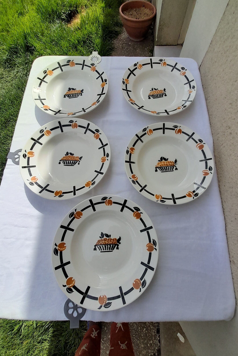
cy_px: 180
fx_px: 139
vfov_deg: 104.2
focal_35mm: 14
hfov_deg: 81.0
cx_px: 131
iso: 40
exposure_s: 1/1580
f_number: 2.2
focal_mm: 1.13
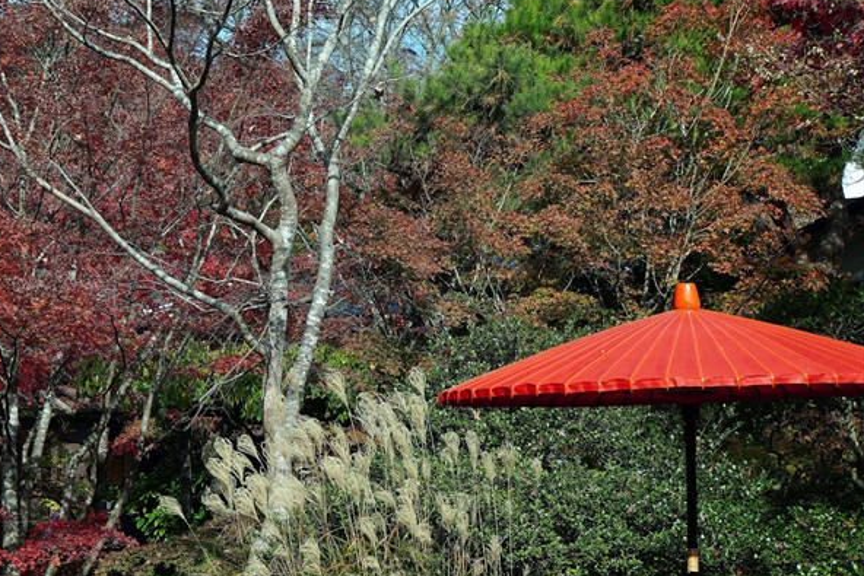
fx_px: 1853
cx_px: 282
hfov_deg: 26.1
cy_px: 365
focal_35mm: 77
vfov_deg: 17.7
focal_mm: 38.1
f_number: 5.6
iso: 100
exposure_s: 1/500
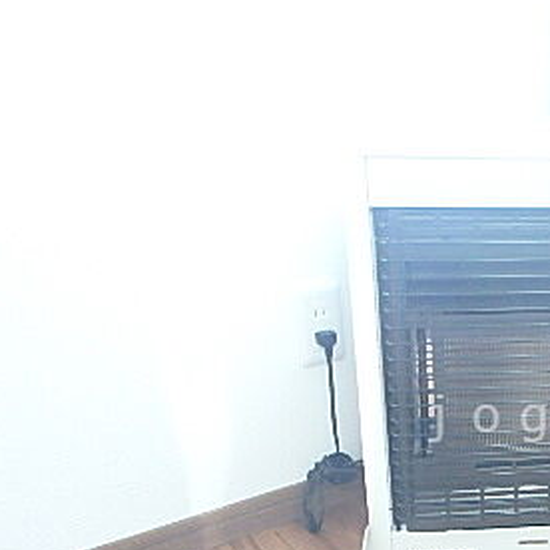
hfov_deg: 35.1
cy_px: 418
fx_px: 773
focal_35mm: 43
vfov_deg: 38.1
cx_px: 564
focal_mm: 3.7
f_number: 3.5
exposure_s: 1/30
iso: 800
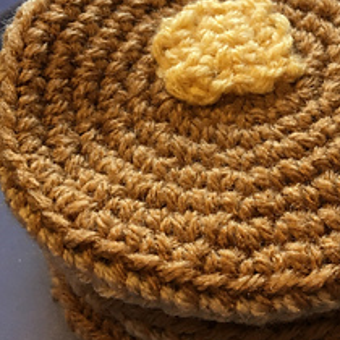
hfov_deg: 27.8
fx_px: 678
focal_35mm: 61
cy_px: 185
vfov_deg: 28.1
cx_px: 252
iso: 32
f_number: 2.2
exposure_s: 1/30
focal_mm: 4.15
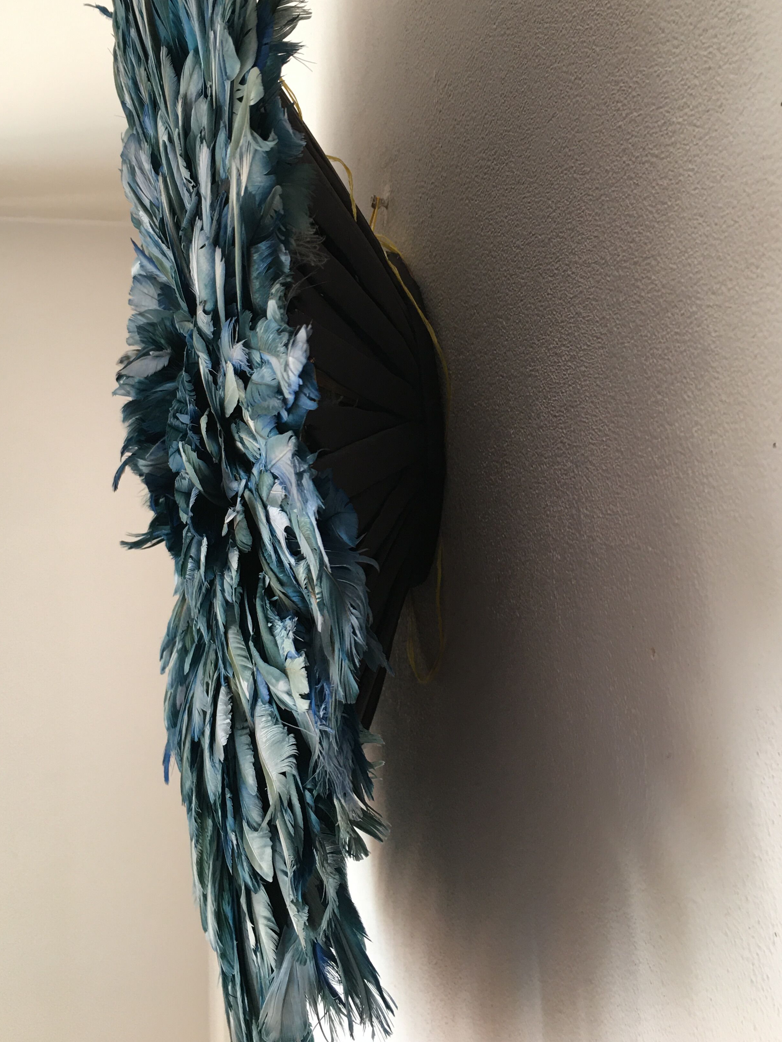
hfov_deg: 39.7
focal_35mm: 36
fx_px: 1084
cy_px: 416
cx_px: 380
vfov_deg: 51.0
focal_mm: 4.15
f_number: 2.2
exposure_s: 1/33
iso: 32
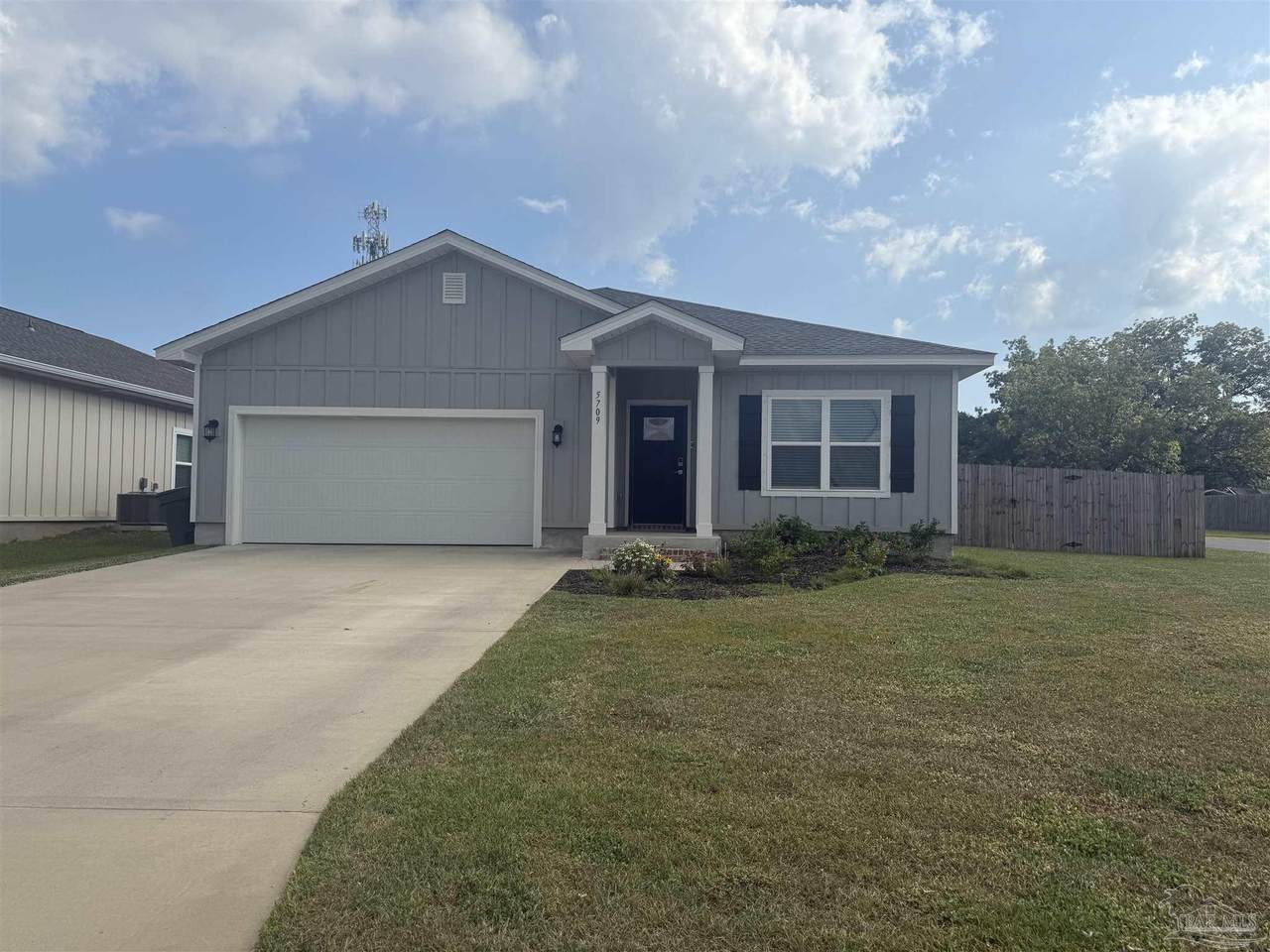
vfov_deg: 56.8
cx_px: 635
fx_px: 881
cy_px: 476
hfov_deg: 71.6
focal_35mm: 24
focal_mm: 6.76
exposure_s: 1/5714
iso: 80
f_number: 1.78
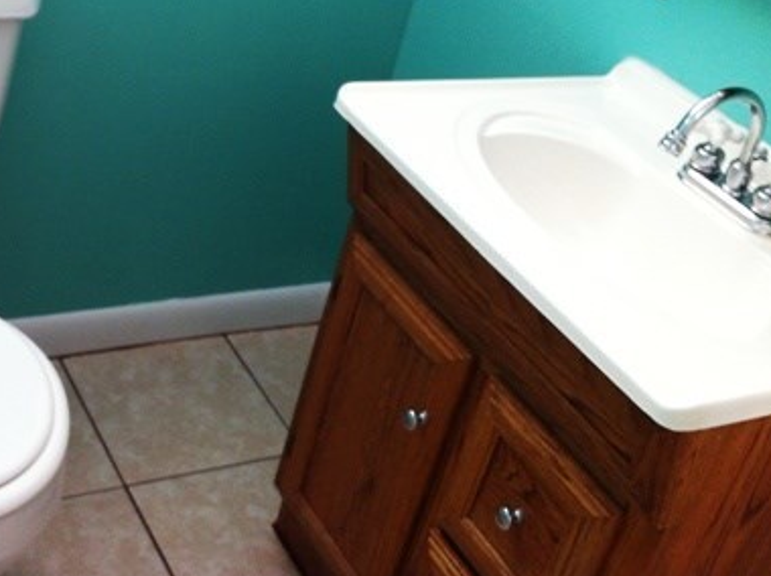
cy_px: 120
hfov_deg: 32.1
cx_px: 185
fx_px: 1312
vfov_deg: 24.4
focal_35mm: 59
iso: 100
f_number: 2.8
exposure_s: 1/15
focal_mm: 3.85
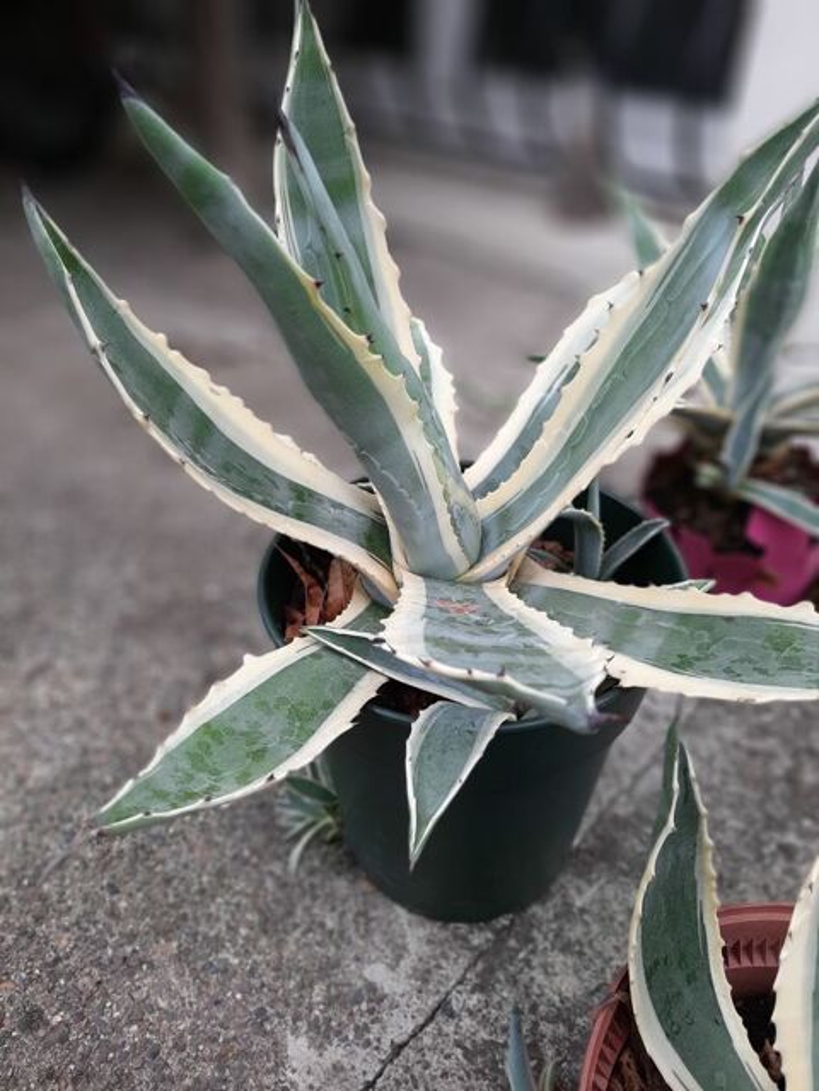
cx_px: 410
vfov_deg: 67.3
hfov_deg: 53.1
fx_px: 820
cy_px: 546
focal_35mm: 26
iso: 40
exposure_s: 1/104
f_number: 1.7
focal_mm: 3.93
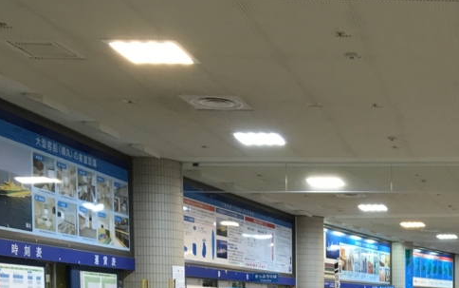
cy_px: 346
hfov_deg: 29.0
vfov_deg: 18.9
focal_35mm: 65
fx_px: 813
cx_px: 483
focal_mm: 4.15
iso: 80
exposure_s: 1/30
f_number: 2.2
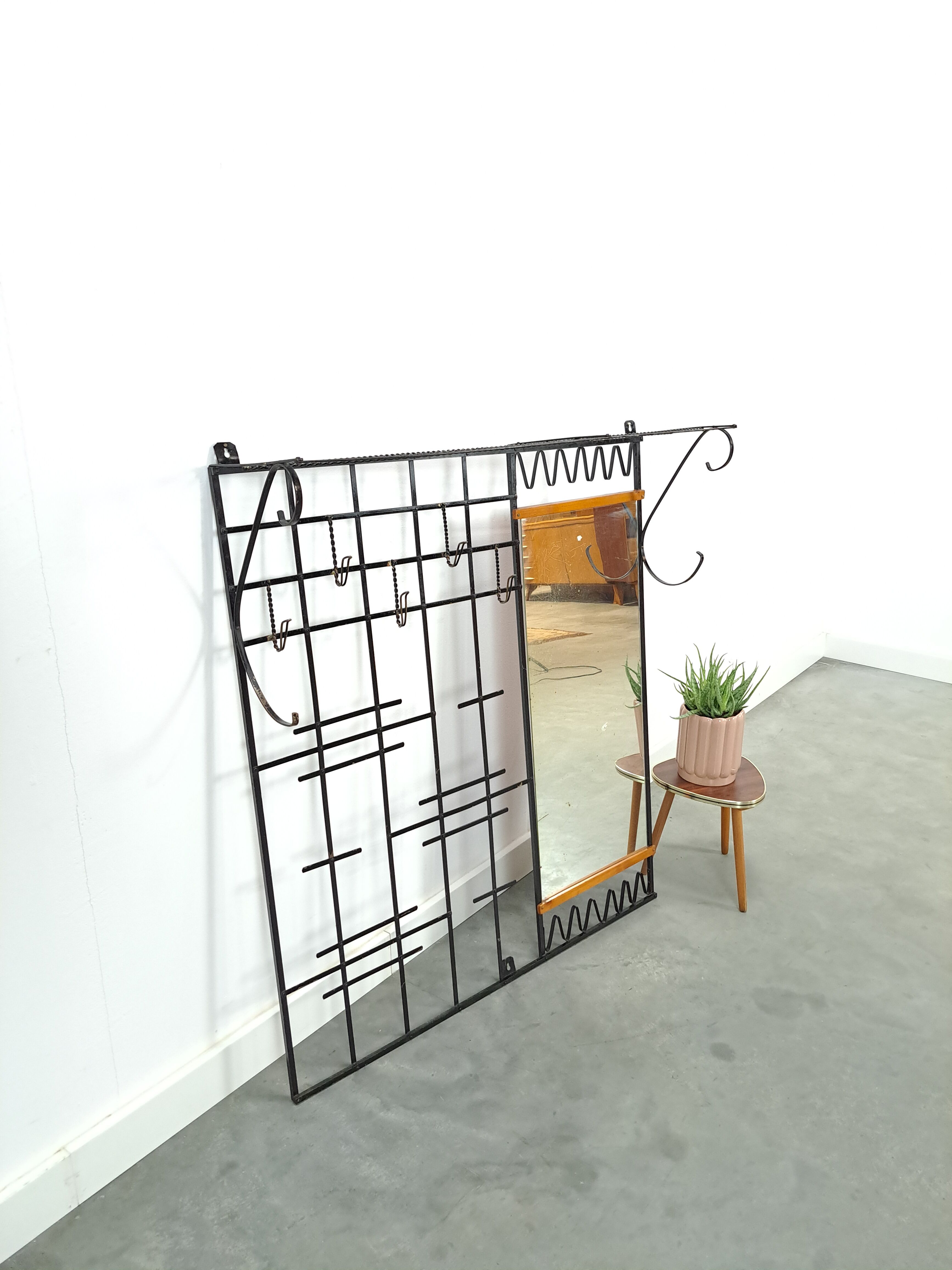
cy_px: 635
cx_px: 476
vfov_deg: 71.6
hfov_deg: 56.8
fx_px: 880
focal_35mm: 24
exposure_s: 1/50
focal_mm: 5.23
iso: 400
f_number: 1.8
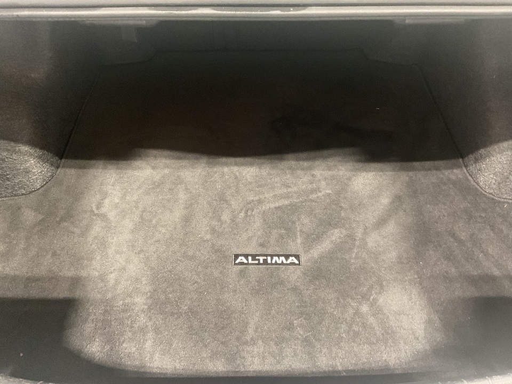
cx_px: 256
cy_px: 192
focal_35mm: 29
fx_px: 429
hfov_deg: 61.7
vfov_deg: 48.2
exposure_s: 1/30
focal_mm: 3
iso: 500
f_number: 1.8
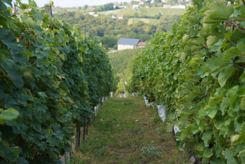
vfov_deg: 19.4
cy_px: 82
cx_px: 122
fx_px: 478
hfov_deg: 28.8
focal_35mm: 70
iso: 100
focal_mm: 46.8
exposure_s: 1/250
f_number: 4
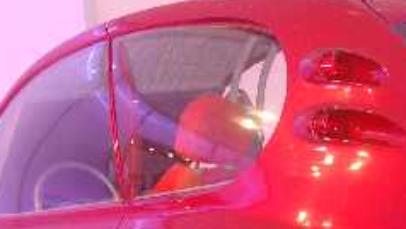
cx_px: 266
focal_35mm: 93
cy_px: 274
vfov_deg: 12.7
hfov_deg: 22.8
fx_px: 1001
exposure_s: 1/125
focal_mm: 22
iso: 1600
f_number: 5
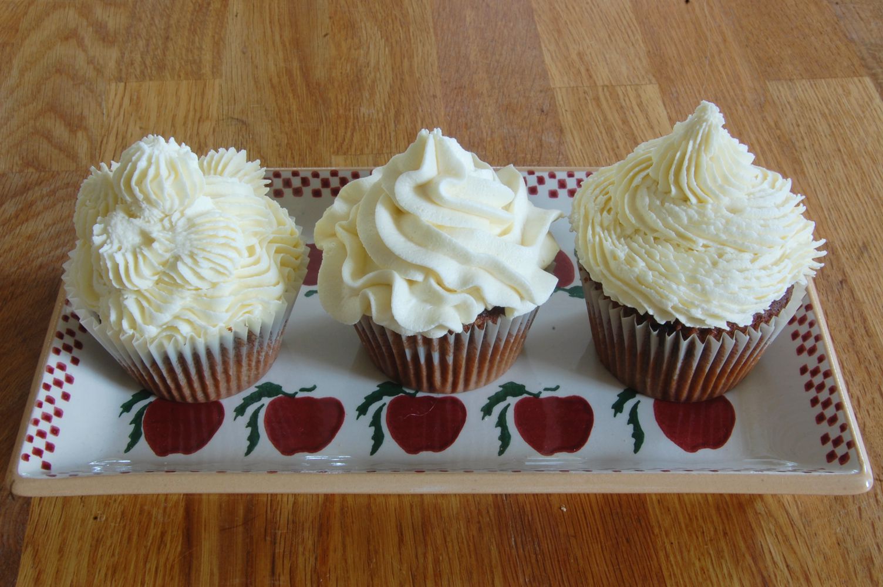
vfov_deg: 23.7
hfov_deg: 35.1
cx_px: 442
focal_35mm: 57
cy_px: 294
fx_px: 1397
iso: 200
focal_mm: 38
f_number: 32
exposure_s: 18
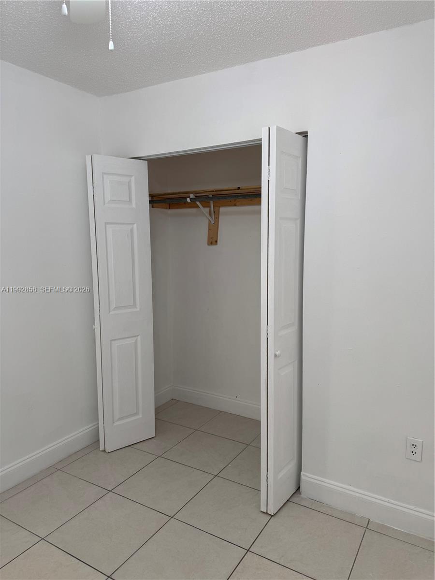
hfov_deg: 56.8
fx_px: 402
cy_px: 290
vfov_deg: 71.6
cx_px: 218
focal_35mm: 24
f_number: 1.78
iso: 125
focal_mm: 6.76
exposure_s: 1/60
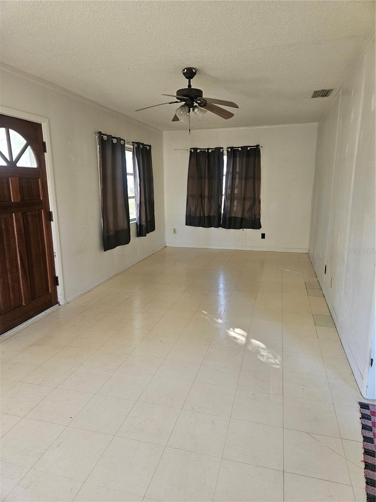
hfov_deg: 58.9
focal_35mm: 23
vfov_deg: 73.9
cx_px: 188
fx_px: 333
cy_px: 251
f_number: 1.8
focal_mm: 5.4
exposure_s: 1/170
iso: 500
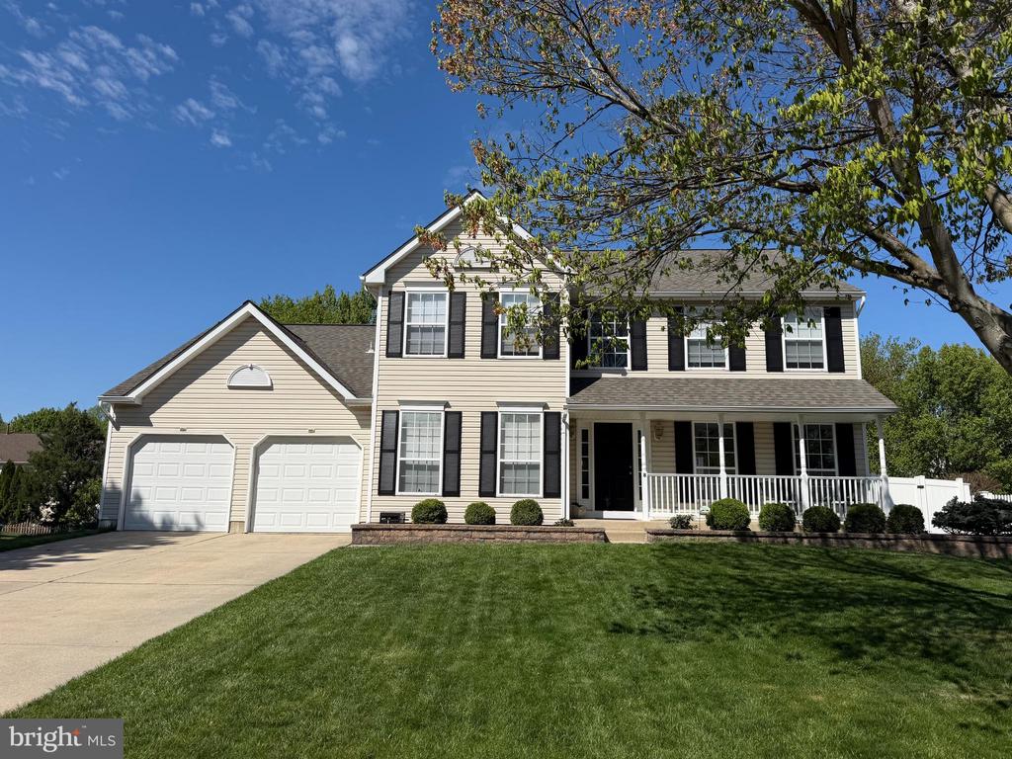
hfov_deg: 71.6
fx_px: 702
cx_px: 506
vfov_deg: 56.8
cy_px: 380
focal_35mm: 24
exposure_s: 1/6711
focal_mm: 6.76
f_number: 1.78
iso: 80
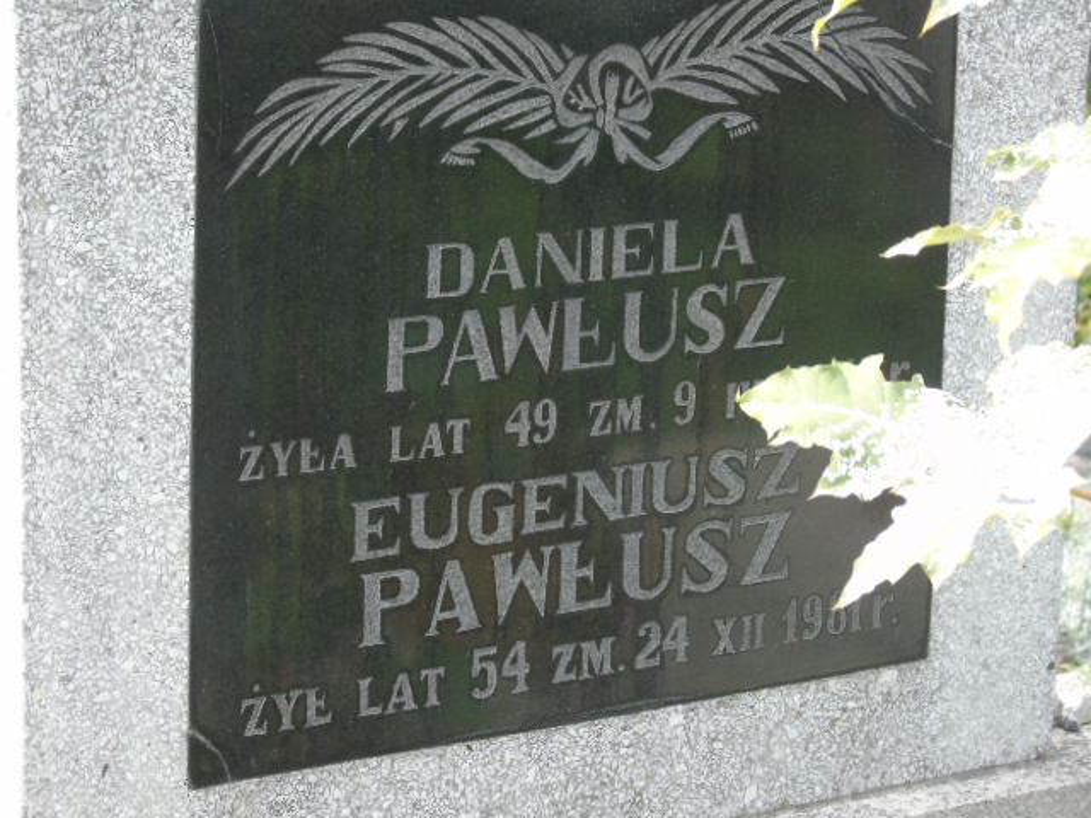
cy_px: 409
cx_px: 546
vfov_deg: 10.4
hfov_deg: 13.9
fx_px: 4475
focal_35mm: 142
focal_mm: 25
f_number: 4.7
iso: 320
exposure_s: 1/125
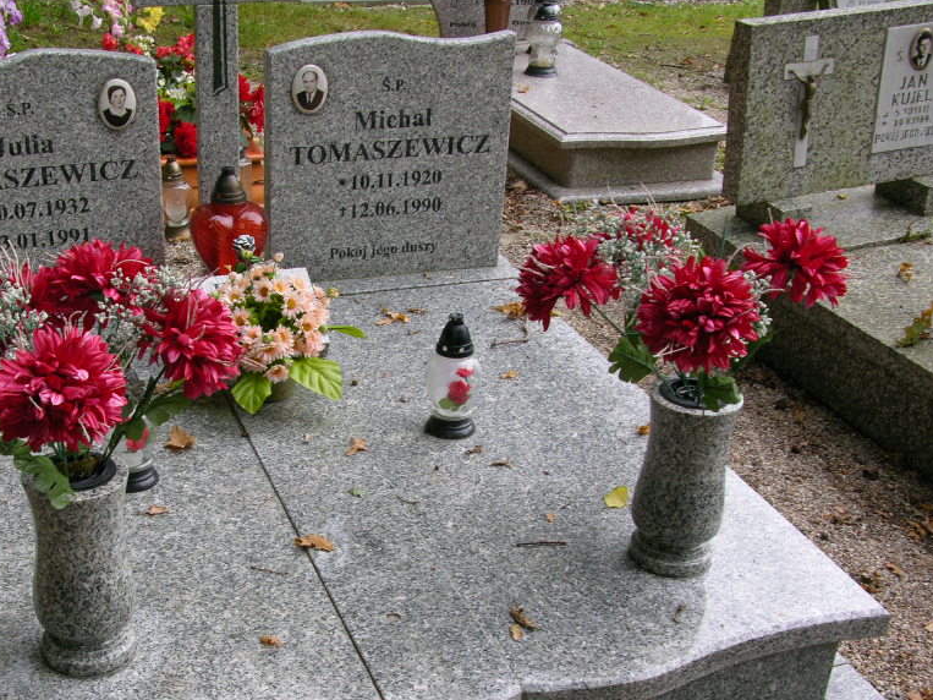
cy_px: 465
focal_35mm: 47
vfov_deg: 30.6
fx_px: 1267
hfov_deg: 40.0
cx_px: 313
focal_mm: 8.9
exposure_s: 1/88.9
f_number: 4
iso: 50
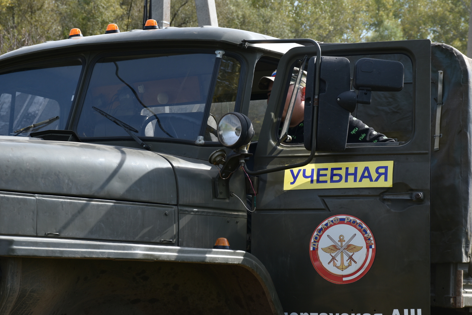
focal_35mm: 90
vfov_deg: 15.2
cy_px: 158
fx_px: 1180
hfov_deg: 22.6
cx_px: 236
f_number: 8
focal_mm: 60
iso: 125
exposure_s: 1/250
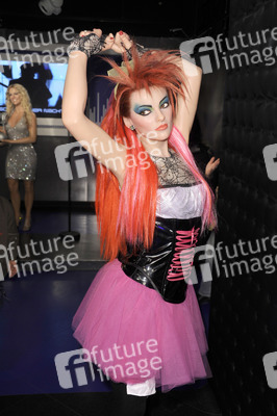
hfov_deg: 31.8
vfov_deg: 46.4
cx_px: 138
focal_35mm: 42
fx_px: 486
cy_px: 208
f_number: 5.6
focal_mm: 42
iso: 800
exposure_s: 1/100
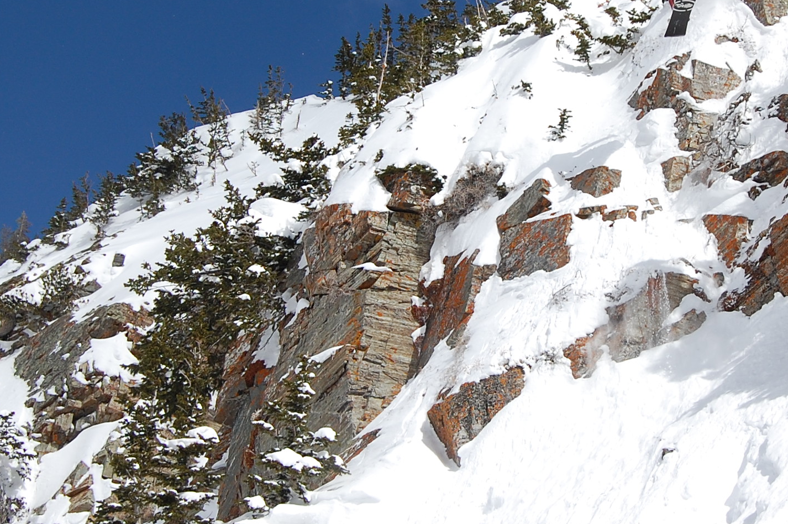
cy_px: 200
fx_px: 2144
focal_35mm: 98
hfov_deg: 20.8
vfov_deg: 13.9
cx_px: 523
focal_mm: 31
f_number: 6.3
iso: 200
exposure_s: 1/1600
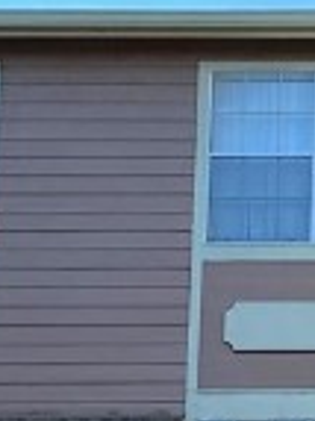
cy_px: 294
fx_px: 2260
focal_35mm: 186
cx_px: 503
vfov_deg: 10.6
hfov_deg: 7.8
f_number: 1.8
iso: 32
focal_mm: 4.25
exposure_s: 1/1362
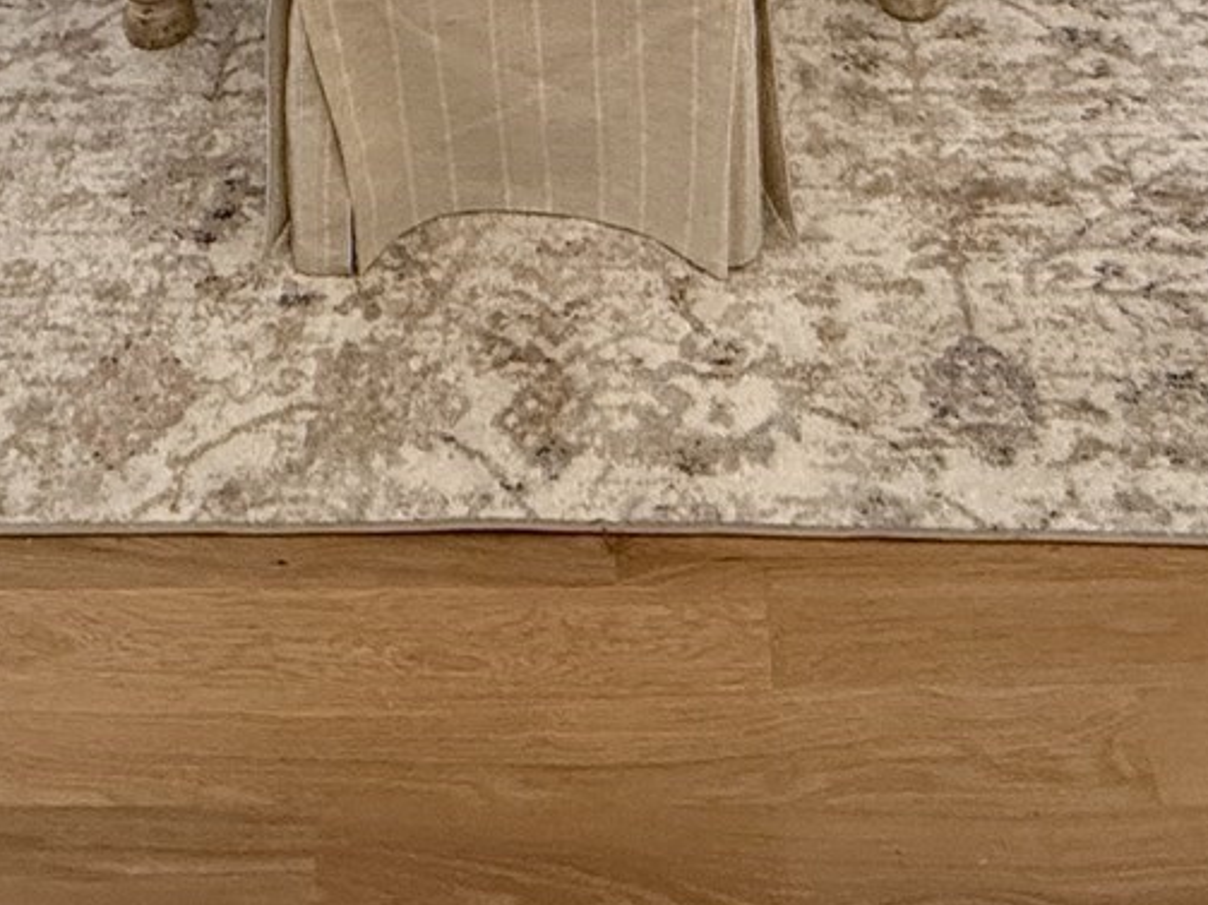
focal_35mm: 57
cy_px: -759
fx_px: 1989
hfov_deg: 33.8
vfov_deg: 19.0
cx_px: 591
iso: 200
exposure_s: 1/120
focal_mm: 2.22
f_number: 2.2
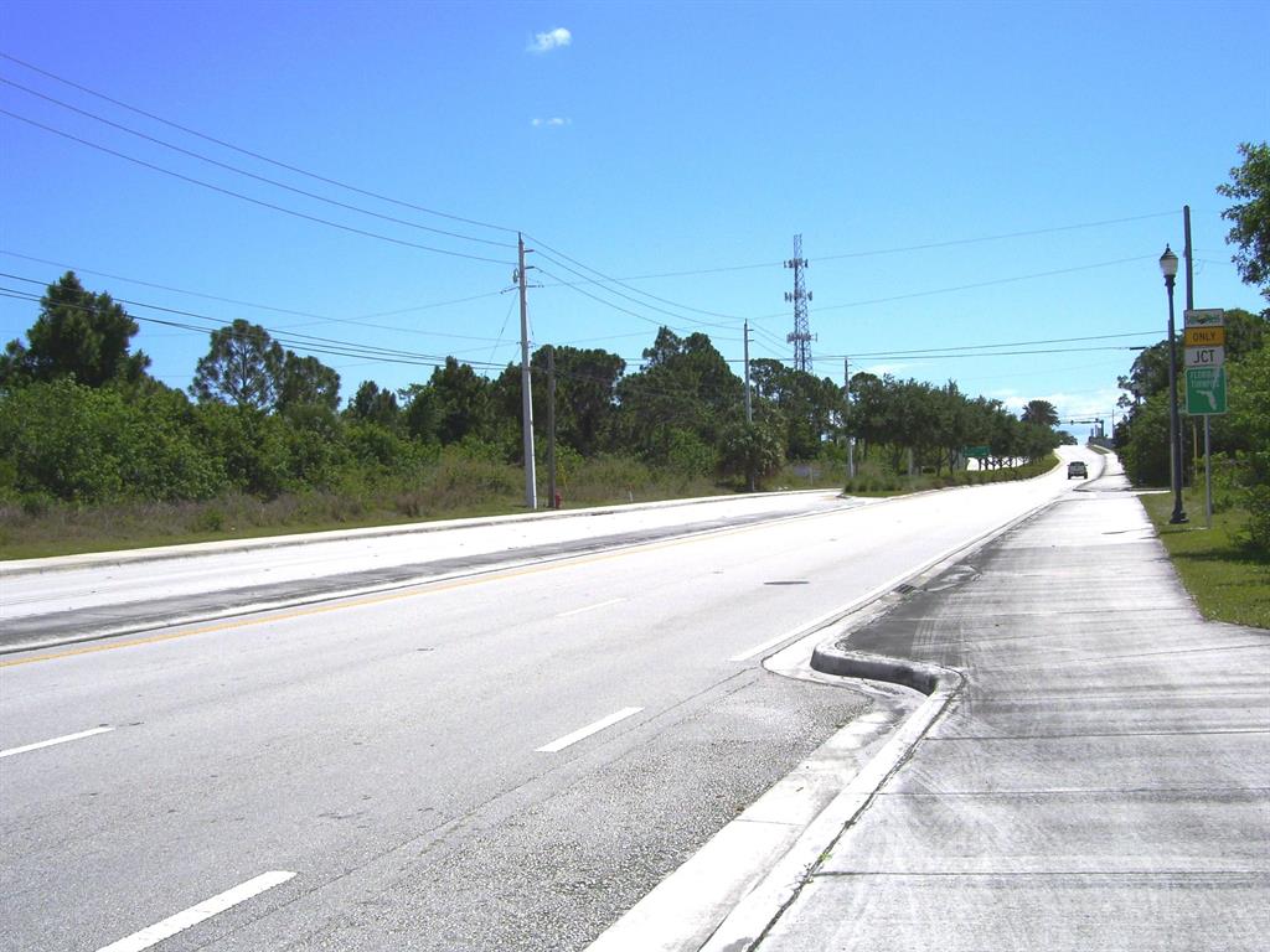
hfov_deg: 42.1
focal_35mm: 45
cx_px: 635
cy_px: 476
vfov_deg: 32.2
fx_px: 1651
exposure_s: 1/1000
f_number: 5.6
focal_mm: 7.6
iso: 80
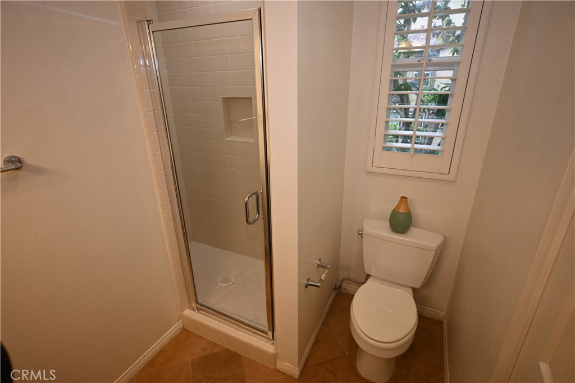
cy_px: 192
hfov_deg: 90.0
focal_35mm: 18
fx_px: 288
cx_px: 288
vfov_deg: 67.4
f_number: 4
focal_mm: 12
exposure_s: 1/60
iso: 200
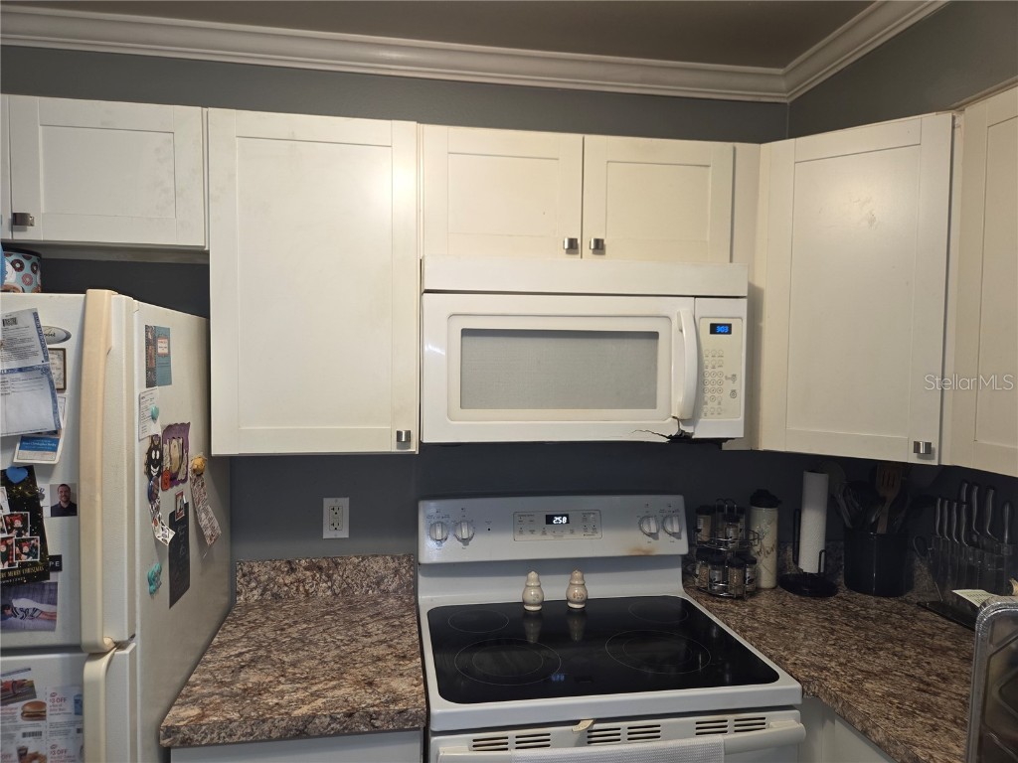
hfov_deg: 73.9
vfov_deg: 58.9
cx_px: 509
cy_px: 382
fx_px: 676
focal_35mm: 23
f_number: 1.8
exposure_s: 1/20
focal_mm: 5.4
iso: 800
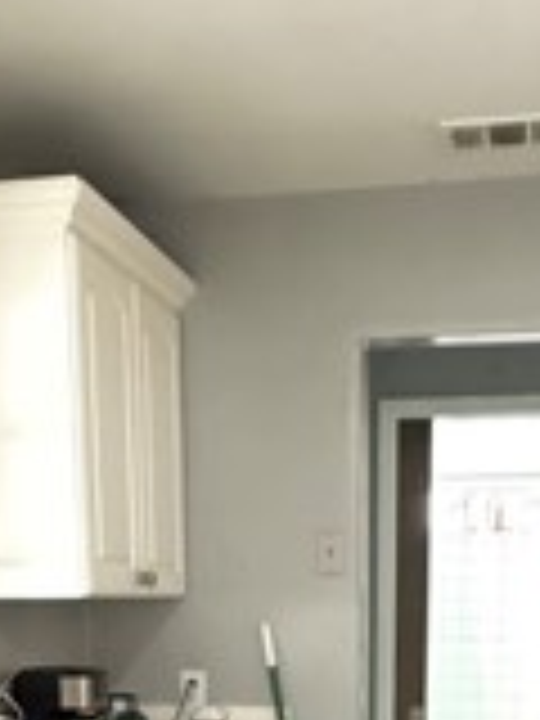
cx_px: 297
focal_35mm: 56
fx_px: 1165
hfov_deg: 26.1
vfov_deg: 30.2
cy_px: 824
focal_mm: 2.22
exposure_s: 1/40
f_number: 2.2
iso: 1250
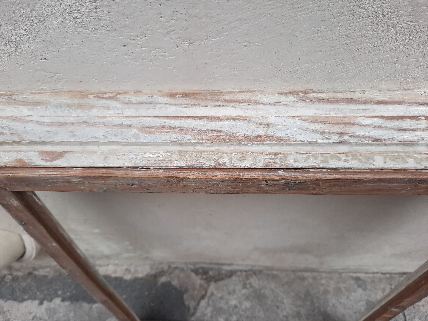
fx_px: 309
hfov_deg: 69.4
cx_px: 214
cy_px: 160
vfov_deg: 54.9
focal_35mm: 25
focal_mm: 4.6
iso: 32
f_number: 2
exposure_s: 1/252
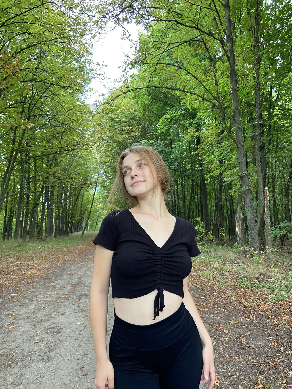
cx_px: 146
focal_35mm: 26
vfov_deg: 67.3
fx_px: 292
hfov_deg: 53.1
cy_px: 194
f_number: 1.8
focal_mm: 4.25
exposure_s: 1/100
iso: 125
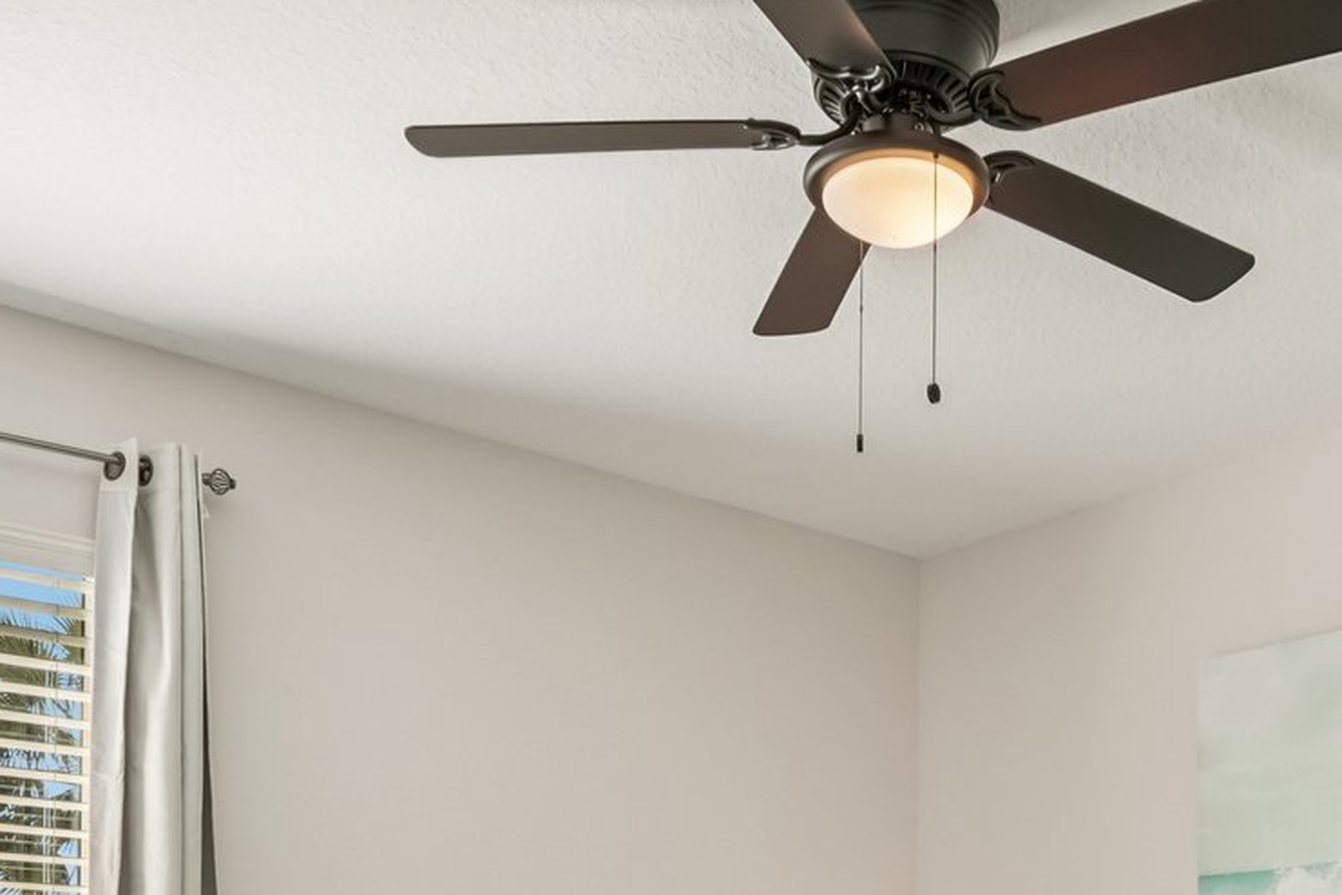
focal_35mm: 47
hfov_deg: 40.8
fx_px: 1752
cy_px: 1054
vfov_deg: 25.8
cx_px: 994
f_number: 8
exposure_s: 1/100
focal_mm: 17
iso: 400
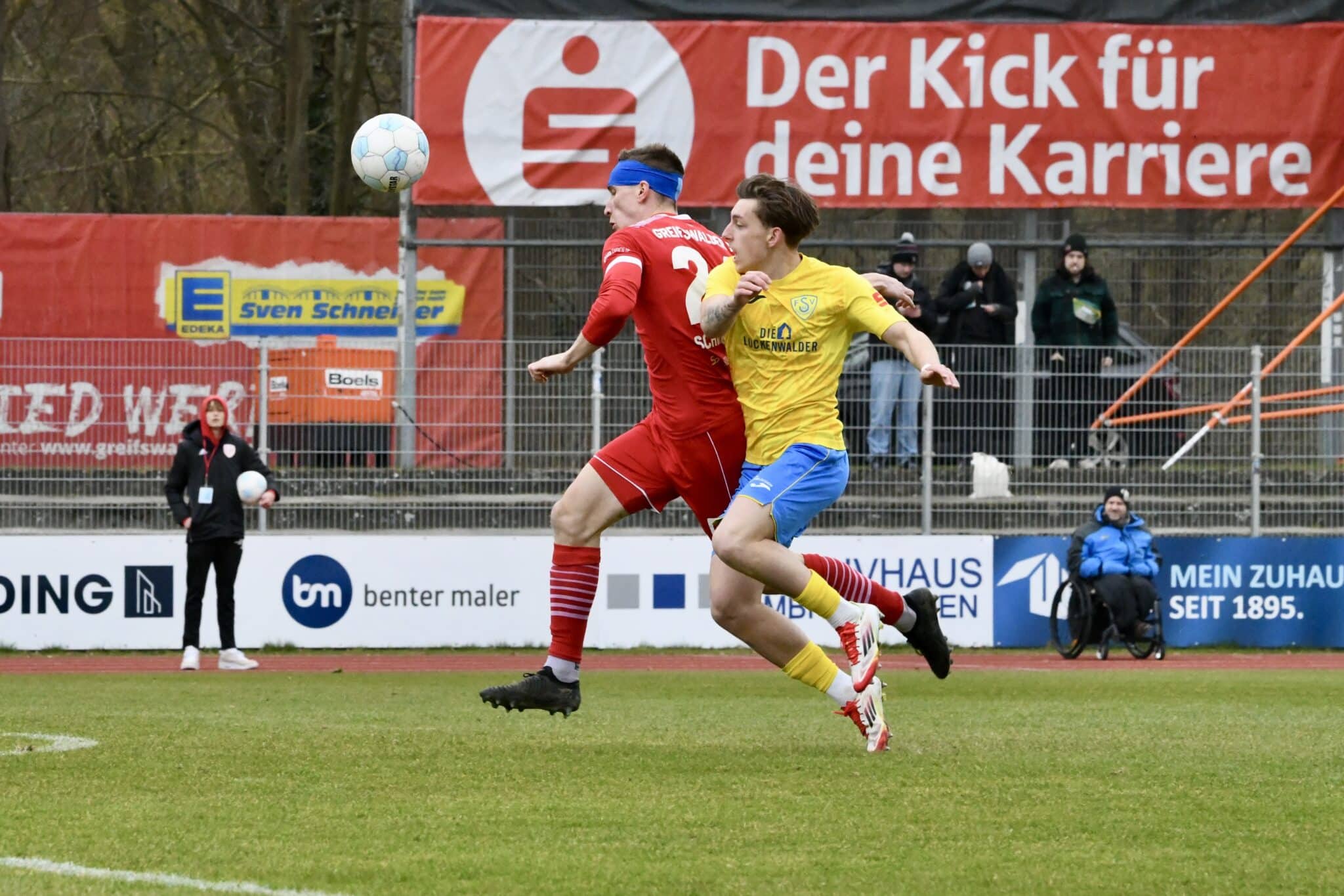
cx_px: 672
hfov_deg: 9.4
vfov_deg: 6.2
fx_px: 8212
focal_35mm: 220
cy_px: 448
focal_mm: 220
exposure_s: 1/1600
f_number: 14
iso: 8000
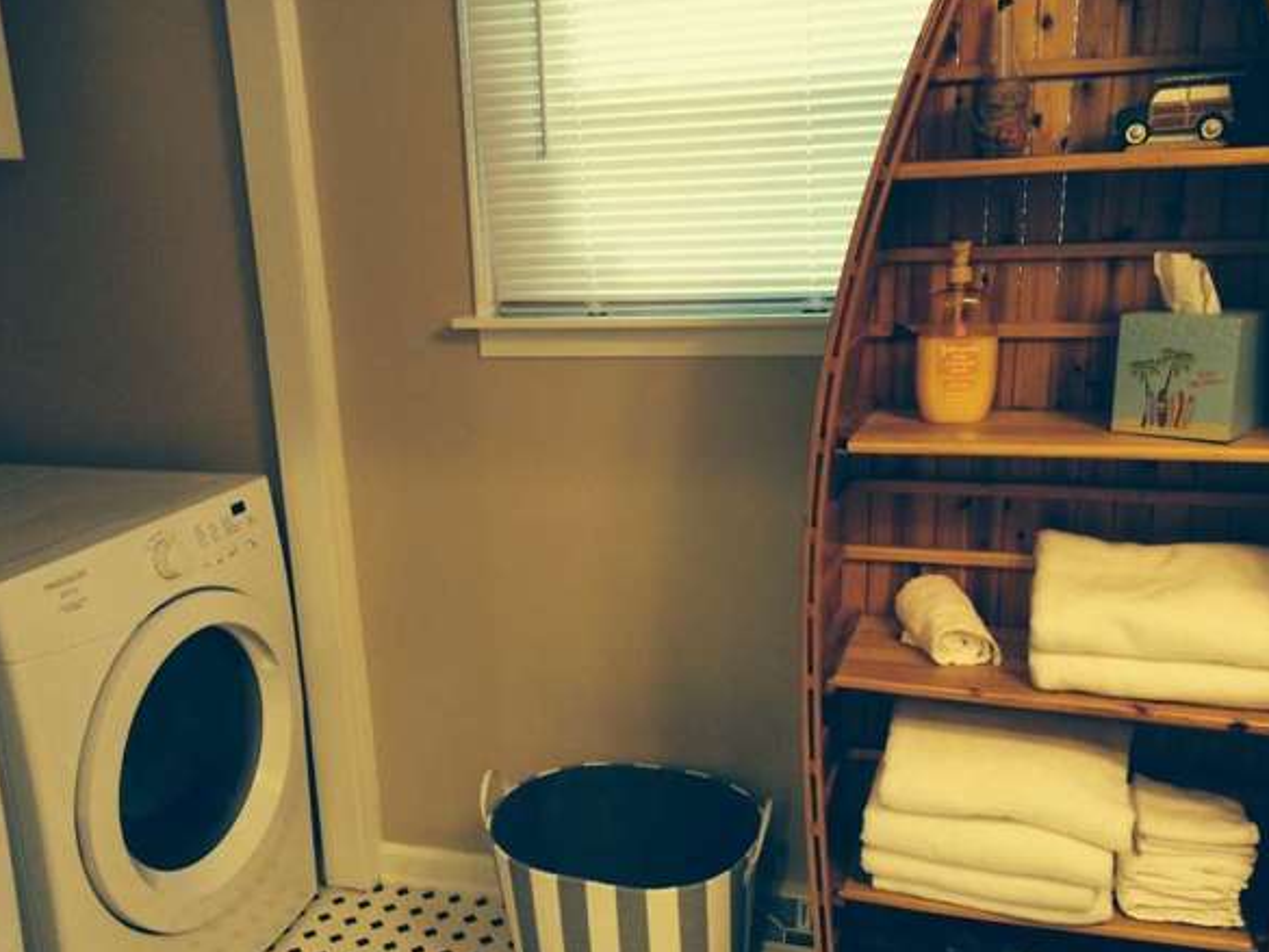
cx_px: 559
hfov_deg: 52.5
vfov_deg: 40.6
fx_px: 1283
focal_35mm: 35
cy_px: 544
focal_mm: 4.12
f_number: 2.2
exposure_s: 1/30
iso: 160
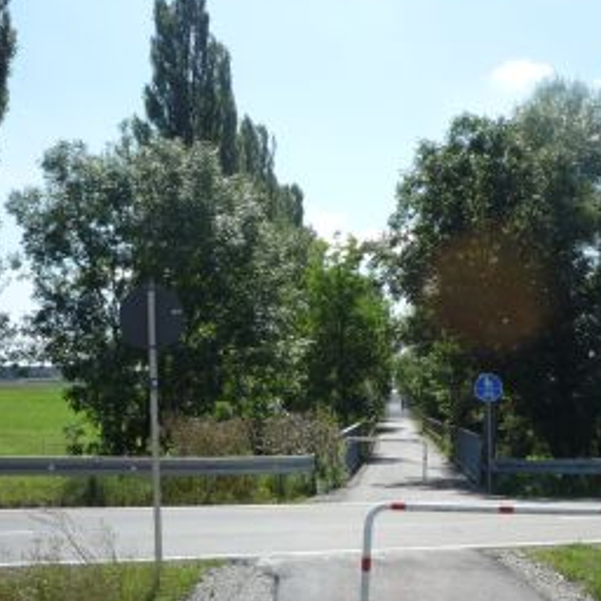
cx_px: 441
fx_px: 1041
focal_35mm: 53
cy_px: 390
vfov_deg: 32.0
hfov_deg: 31.7
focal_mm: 5.2
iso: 100
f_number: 5
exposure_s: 1/400
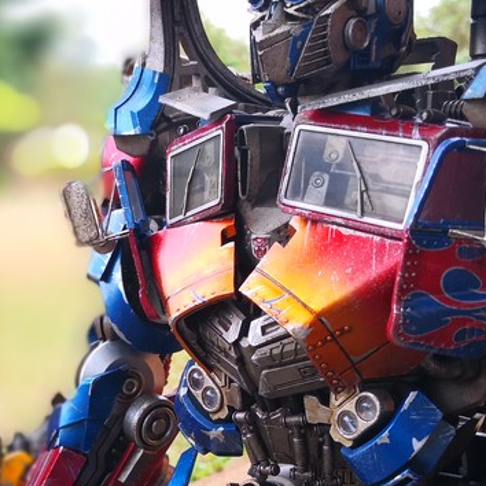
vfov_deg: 24.5
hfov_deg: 24.4
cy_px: 404
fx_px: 1096
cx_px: 65
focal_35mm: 69
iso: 50
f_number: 2.4
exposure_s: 1/226
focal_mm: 3.95
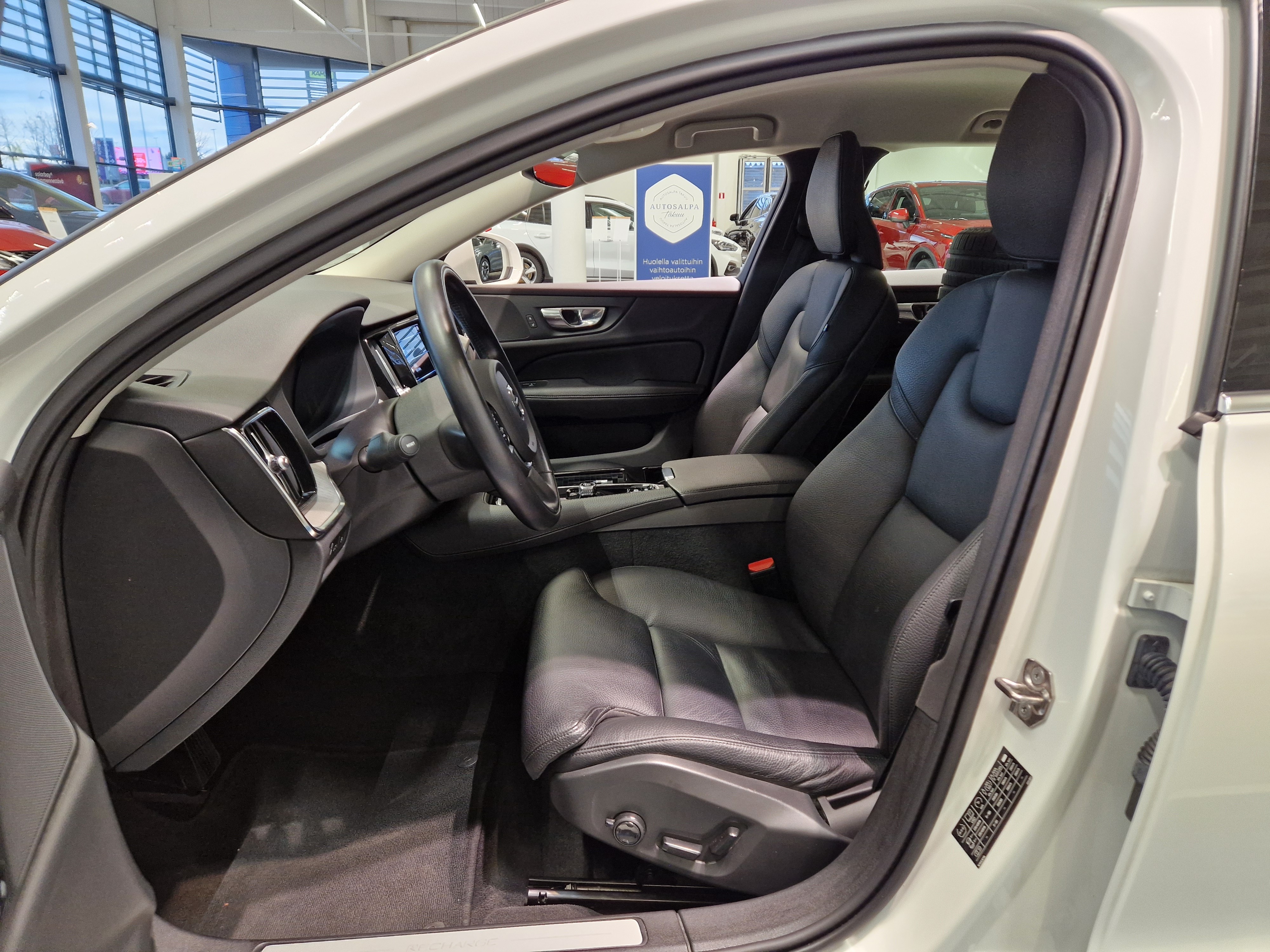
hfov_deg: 73.9
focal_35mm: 23
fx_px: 844
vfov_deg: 58.9
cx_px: 635
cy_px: 476
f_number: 1.8
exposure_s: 1/100
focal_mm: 5.4
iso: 200
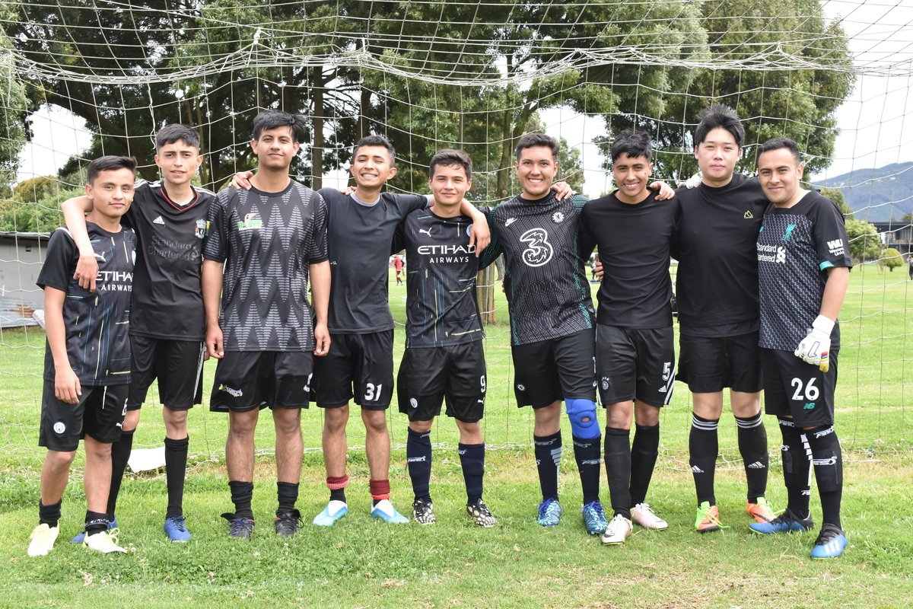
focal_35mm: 51
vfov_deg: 26.5
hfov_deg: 38.9
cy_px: 304
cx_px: 456
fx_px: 1293
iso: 640
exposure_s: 1/500
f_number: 8
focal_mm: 34
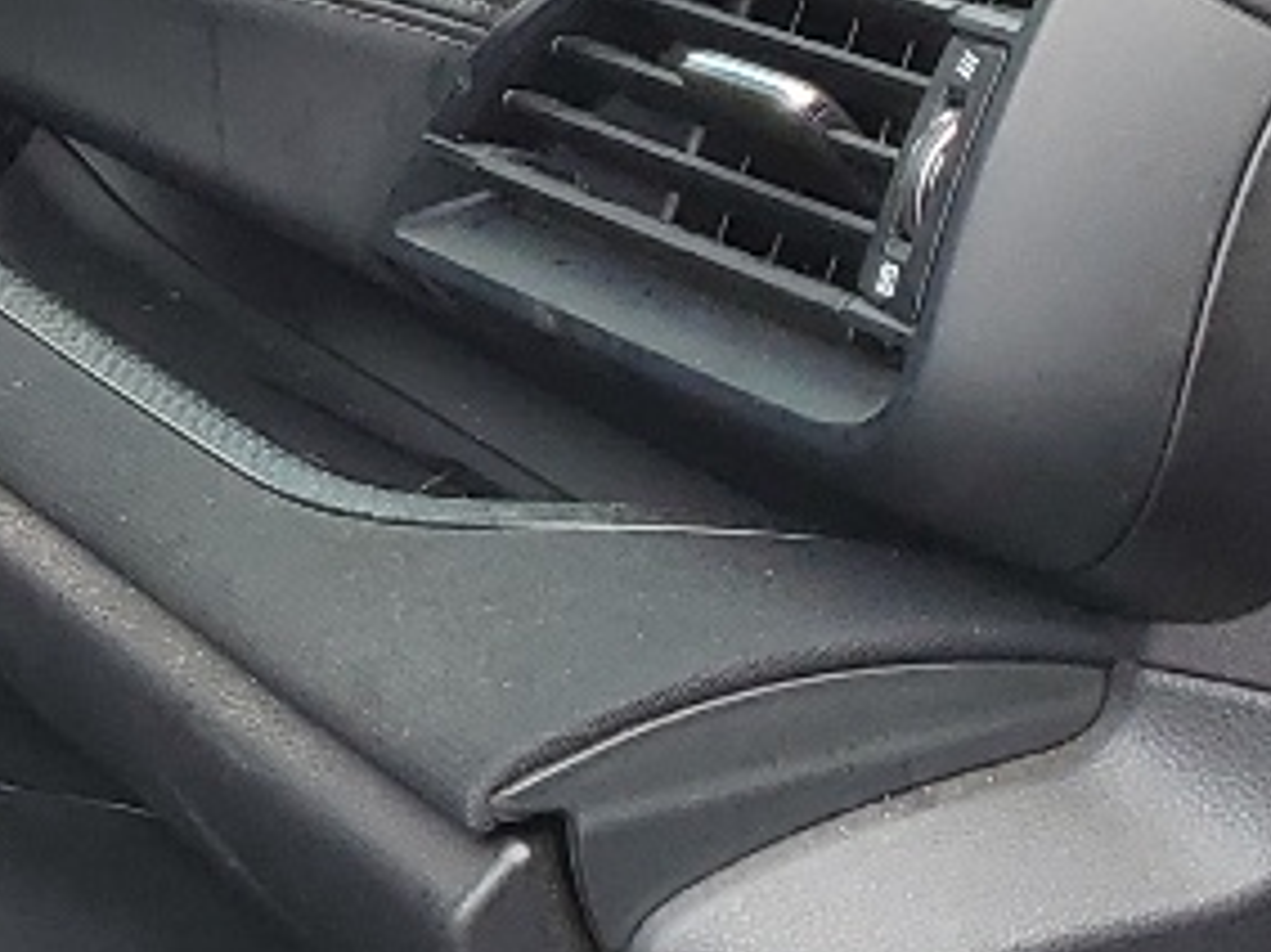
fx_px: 5395
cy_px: 534
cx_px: -1307
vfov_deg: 10.1
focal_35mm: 147
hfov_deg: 11.9
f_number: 1.5
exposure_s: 1/333
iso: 50
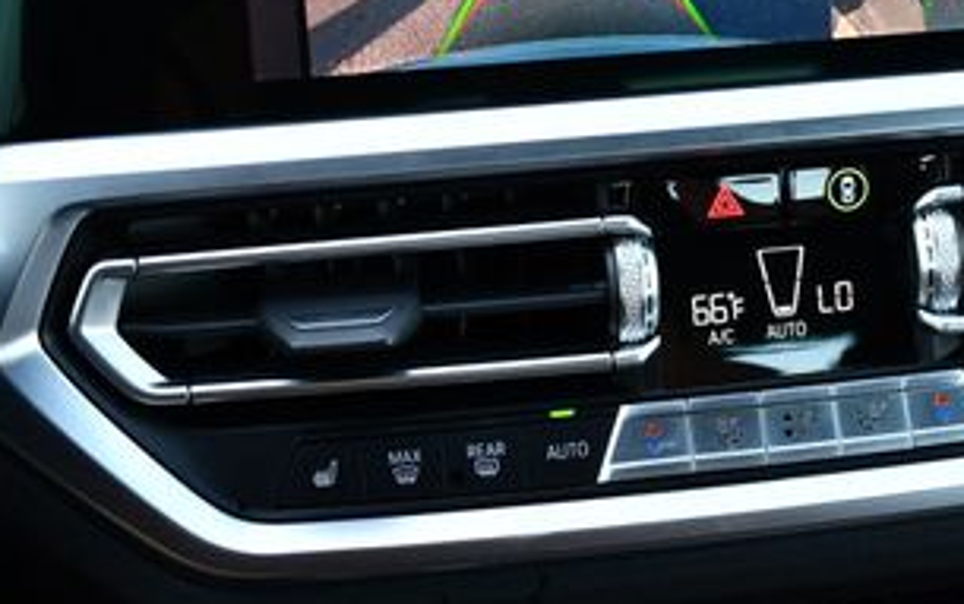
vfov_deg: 16.9
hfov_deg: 26.6
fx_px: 2024
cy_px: 152
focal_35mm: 77
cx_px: 670
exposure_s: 1/250
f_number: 3.5
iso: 560
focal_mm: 18
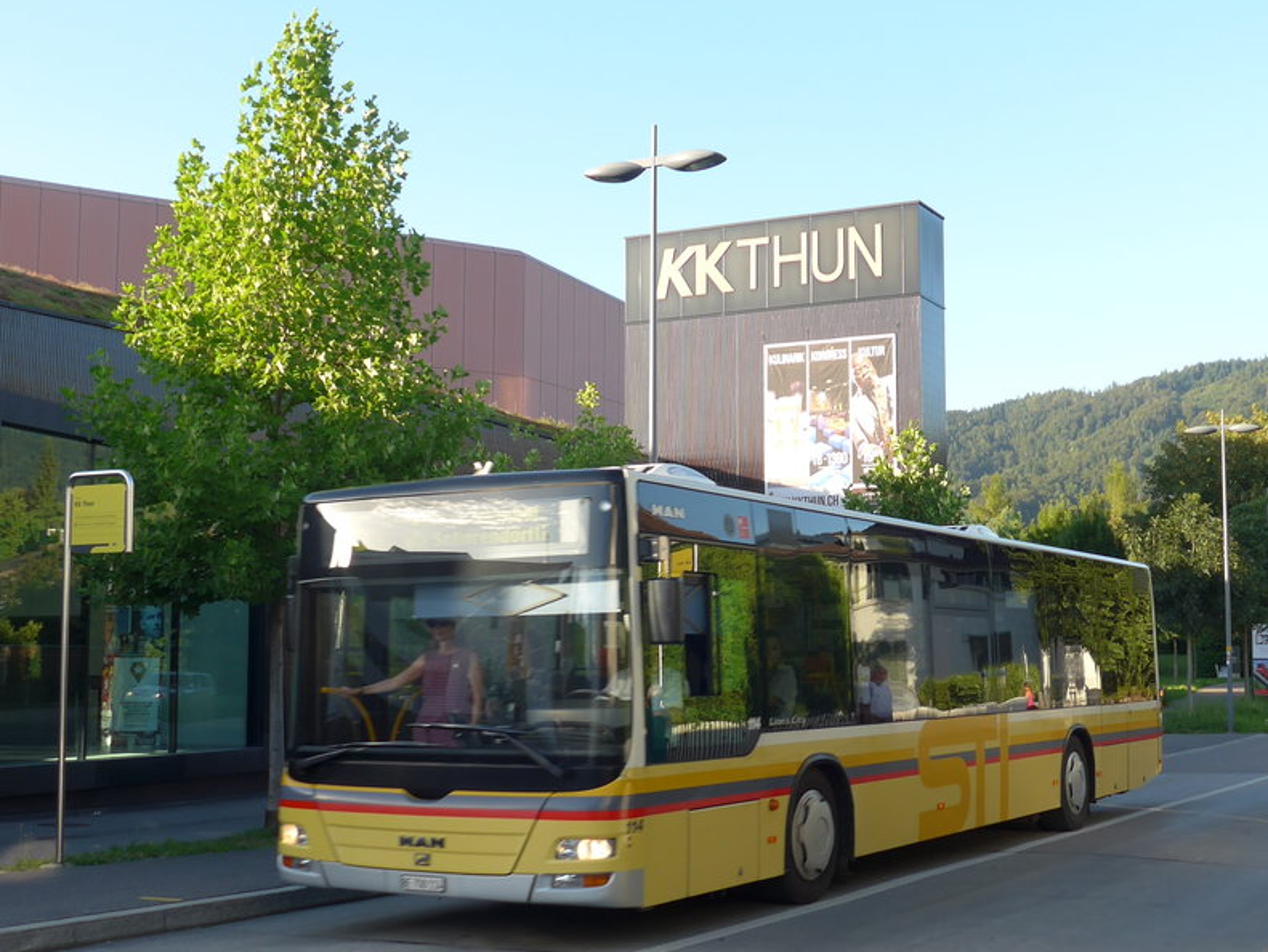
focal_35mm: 47
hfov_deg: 40.4
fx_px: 1722
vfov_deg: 30.9
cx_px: 680
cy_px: 494
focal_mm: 6.5
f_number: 2.8
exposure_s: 1/250
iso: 80
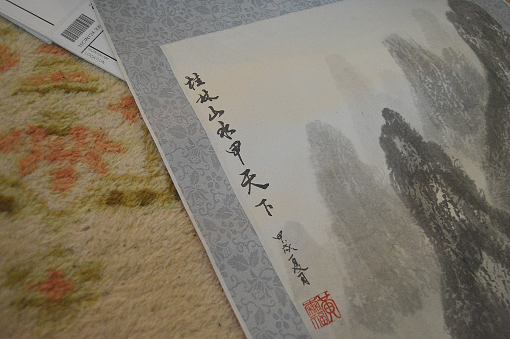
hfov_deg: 57.3
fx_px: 467
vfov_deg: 39.9
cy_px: 170
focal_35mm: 33
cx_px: 255
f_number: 3.5
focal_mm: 22
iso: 3200
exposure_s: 1/40
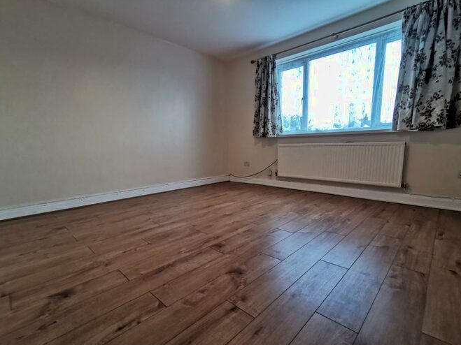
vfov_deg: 74.7
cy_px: 181
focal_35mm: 17
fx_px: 226
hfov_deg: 91.0
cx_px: 239
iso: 250
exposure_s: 1/60
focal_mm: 2.35
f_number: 2.2
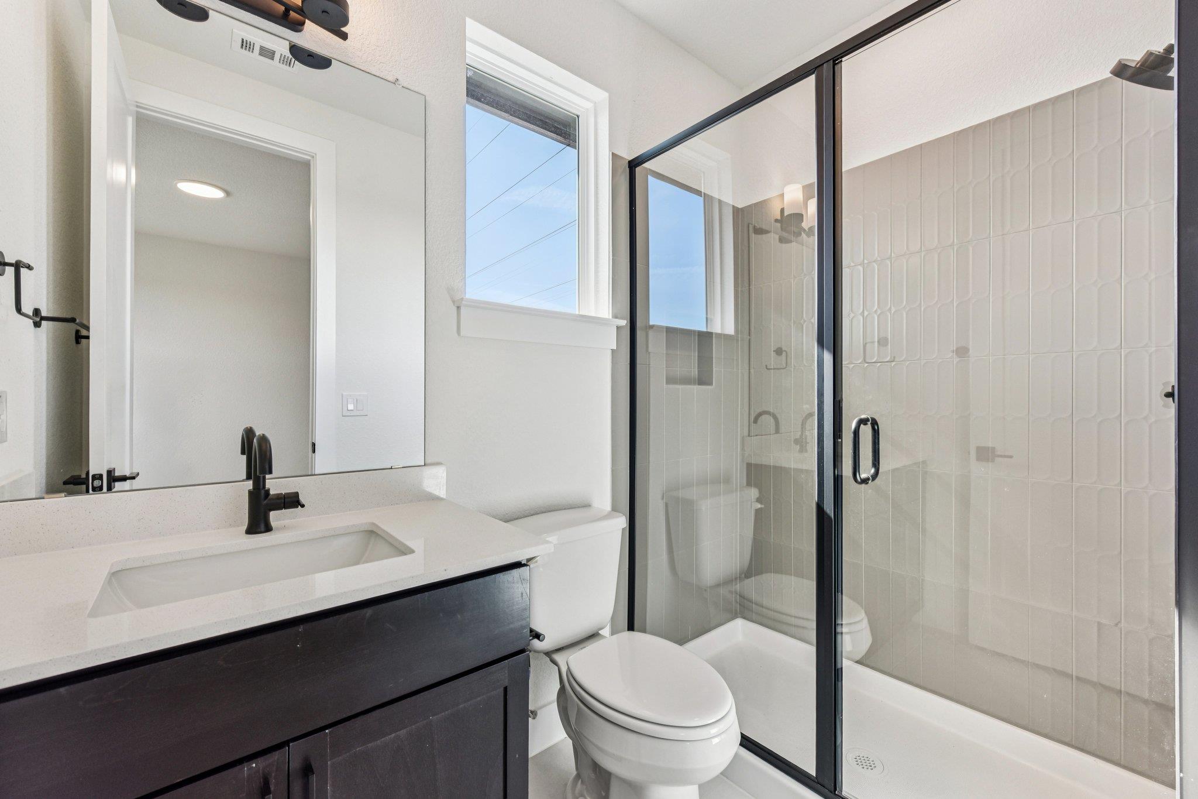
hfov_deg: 104.3
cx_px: 599
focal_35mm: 14
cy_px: 400
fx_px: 466
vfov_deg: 81.2
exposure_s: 1/100
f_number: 8
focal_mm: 14
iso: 400
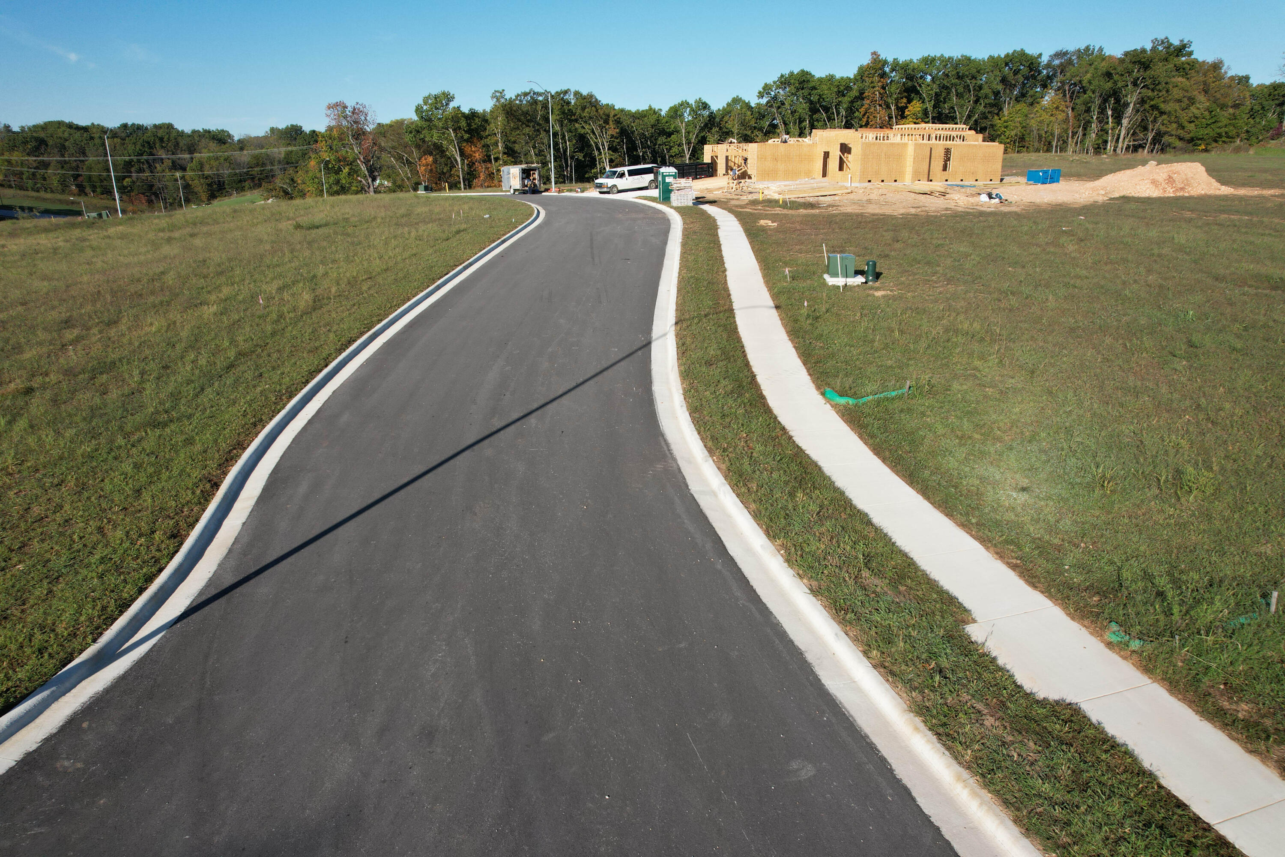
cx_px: 642
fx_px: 785
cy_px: 428
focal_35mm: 22
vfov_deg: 57.2
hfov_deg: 78.6
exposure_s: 1/500
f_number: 2.8
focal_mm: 8.38
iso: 140
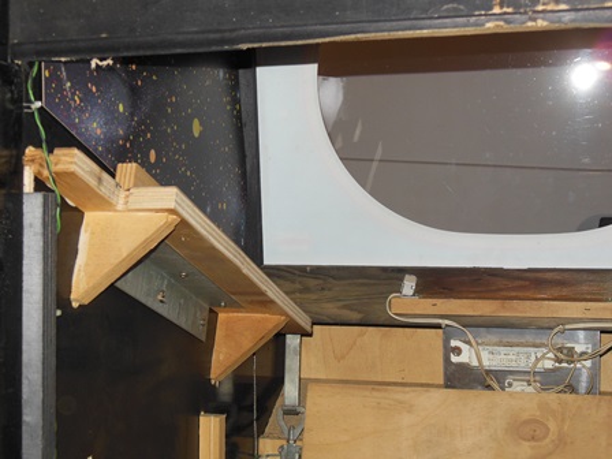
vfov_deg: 29.1
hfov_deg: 38.2
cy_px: 230
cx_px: 306
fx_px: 884
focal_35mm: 50
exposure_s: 1/60
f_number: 4
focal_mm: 8.9
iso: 200
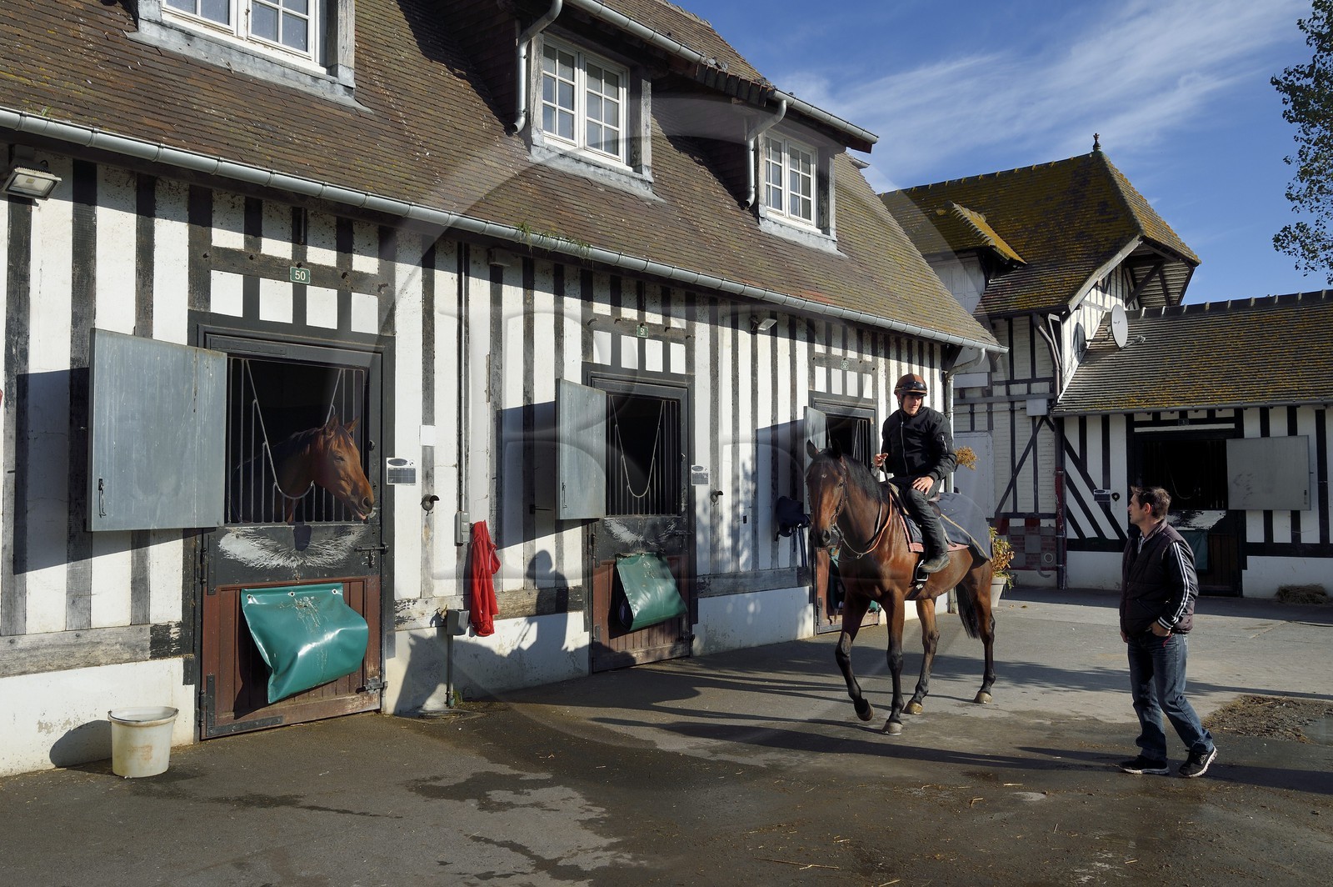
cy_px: 444
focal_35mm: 32
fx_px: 1184
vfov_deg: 41.0
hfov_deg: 58.8
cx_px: 666
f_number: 13
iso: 200
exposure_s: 1/400
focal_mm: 32
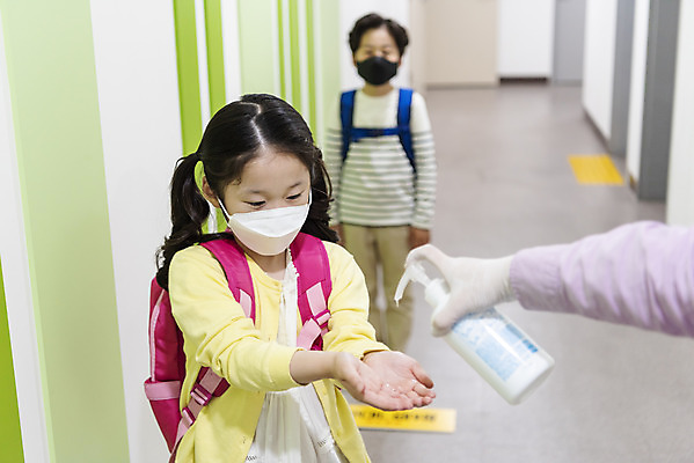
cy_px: 232
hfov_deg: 39.6
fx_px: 964
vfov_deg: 27.0
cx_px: 347
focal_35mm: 50
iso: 800
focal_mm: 50
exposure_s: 1/80
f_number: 2.8
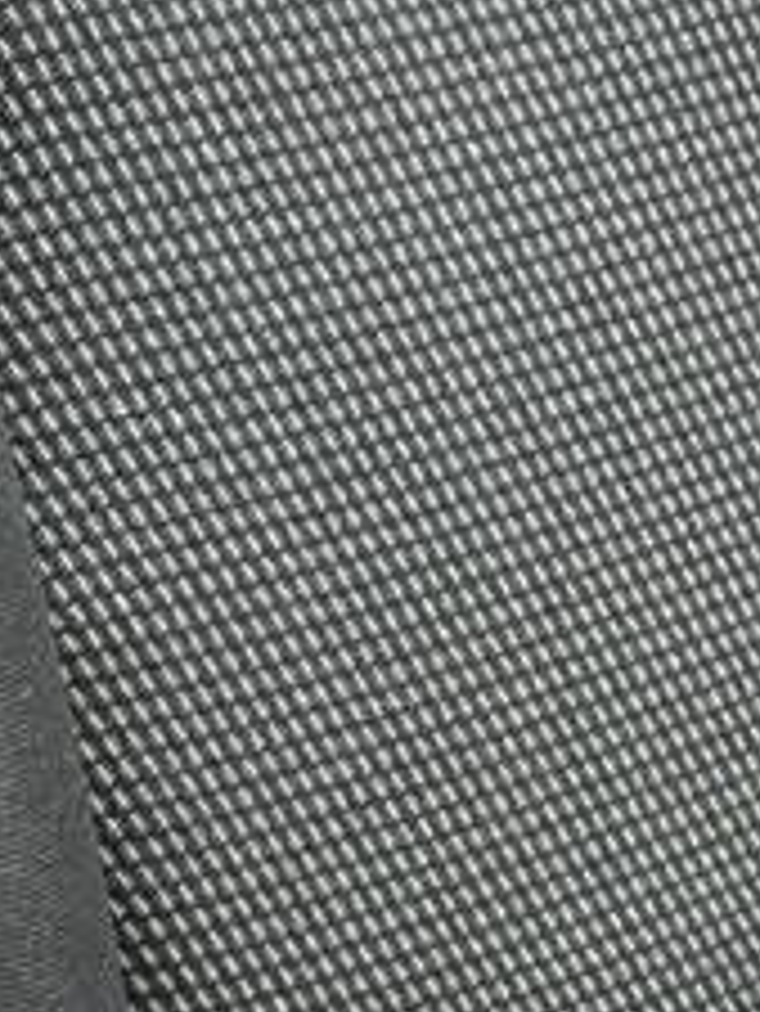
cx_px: 890
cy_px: 913
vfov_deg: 10.6
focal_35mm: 185
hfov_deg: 8.0
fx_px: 5410
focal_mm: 5.1
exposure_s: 1/122
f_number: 1.6
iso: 64
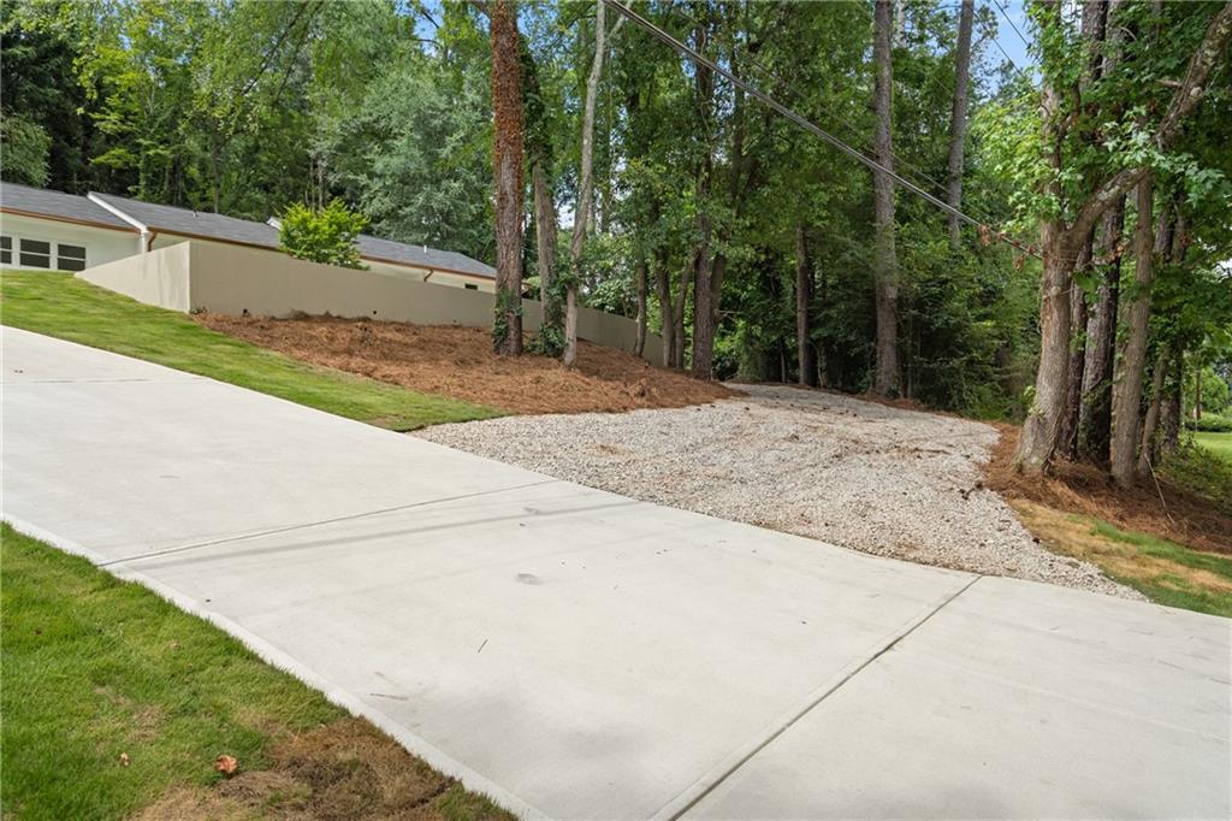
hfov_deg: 76.1
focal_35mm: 23
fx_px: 787
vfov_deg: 55.1
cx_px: 616
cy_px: 410
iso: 1250
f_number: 6.3
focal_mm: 23
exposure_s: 1/1600
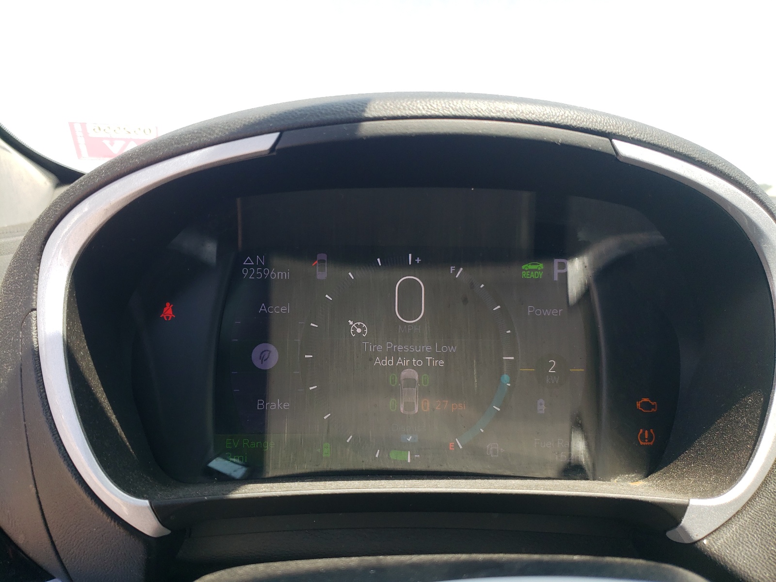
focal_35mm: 26
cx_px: 388
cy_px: 291
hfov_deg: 67.3
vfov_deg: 53.1
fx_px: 583
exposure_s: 1/476
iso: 50
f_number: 1.5
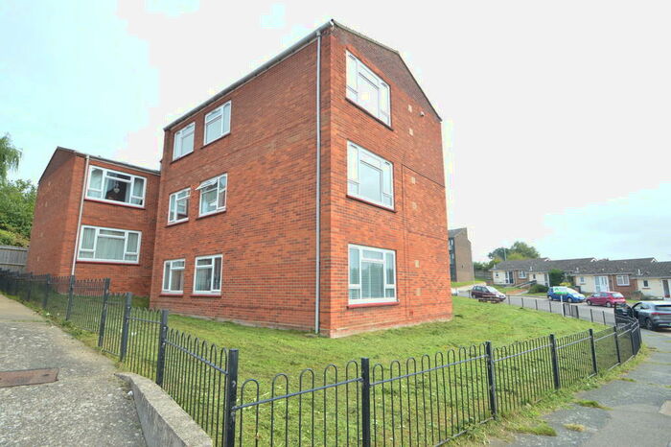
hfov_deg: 90.0
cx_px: 336
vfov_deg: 67.3
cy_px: 224
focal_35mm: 18
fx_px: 335
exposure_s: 1/125
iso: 100
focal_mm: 12
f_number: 5.6
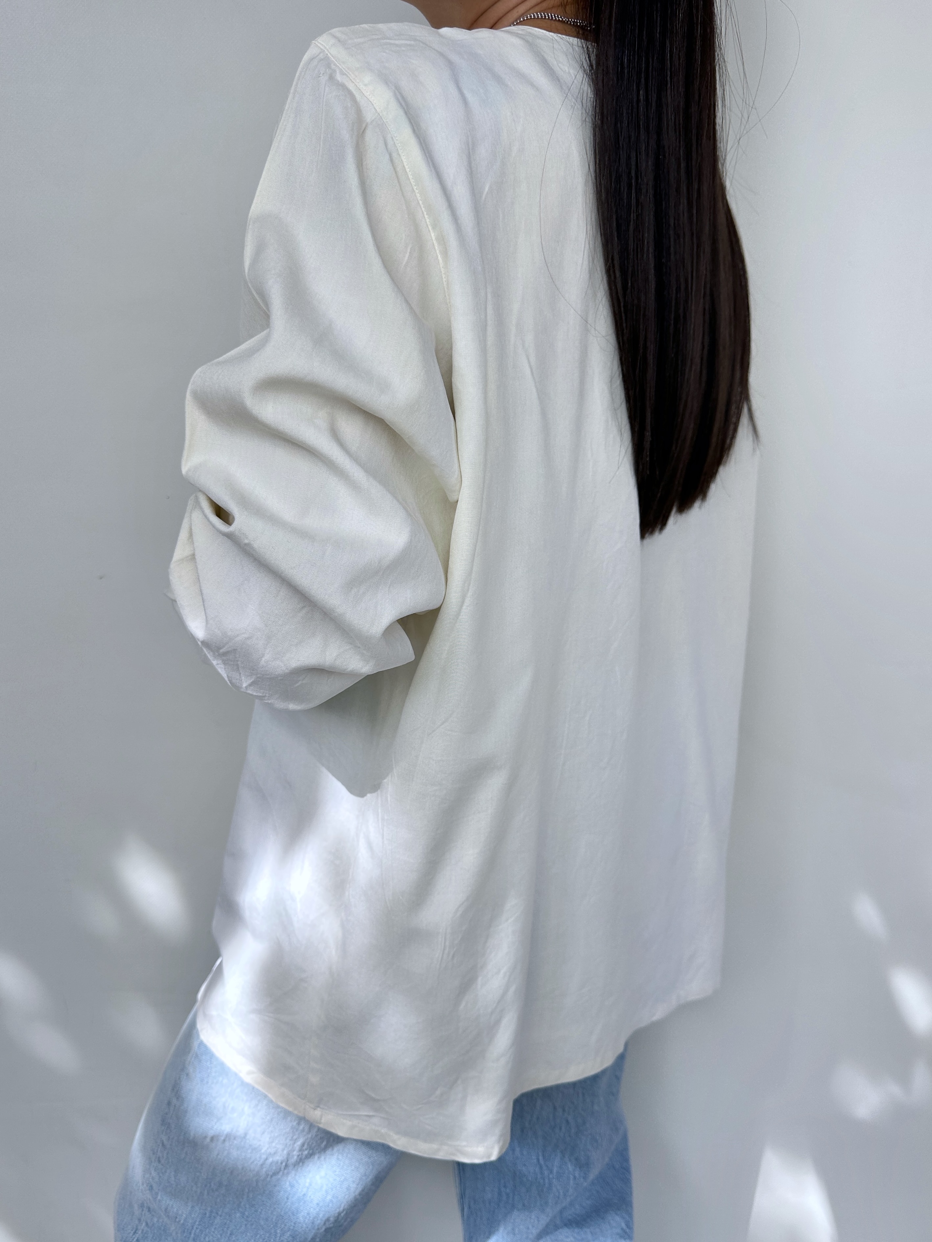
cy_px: 621
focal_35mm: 24
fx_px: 862
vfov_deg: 71.6
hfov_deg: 56.8
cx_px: 466
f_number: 1.78
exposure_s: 1/634
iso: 80
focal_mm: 6.86
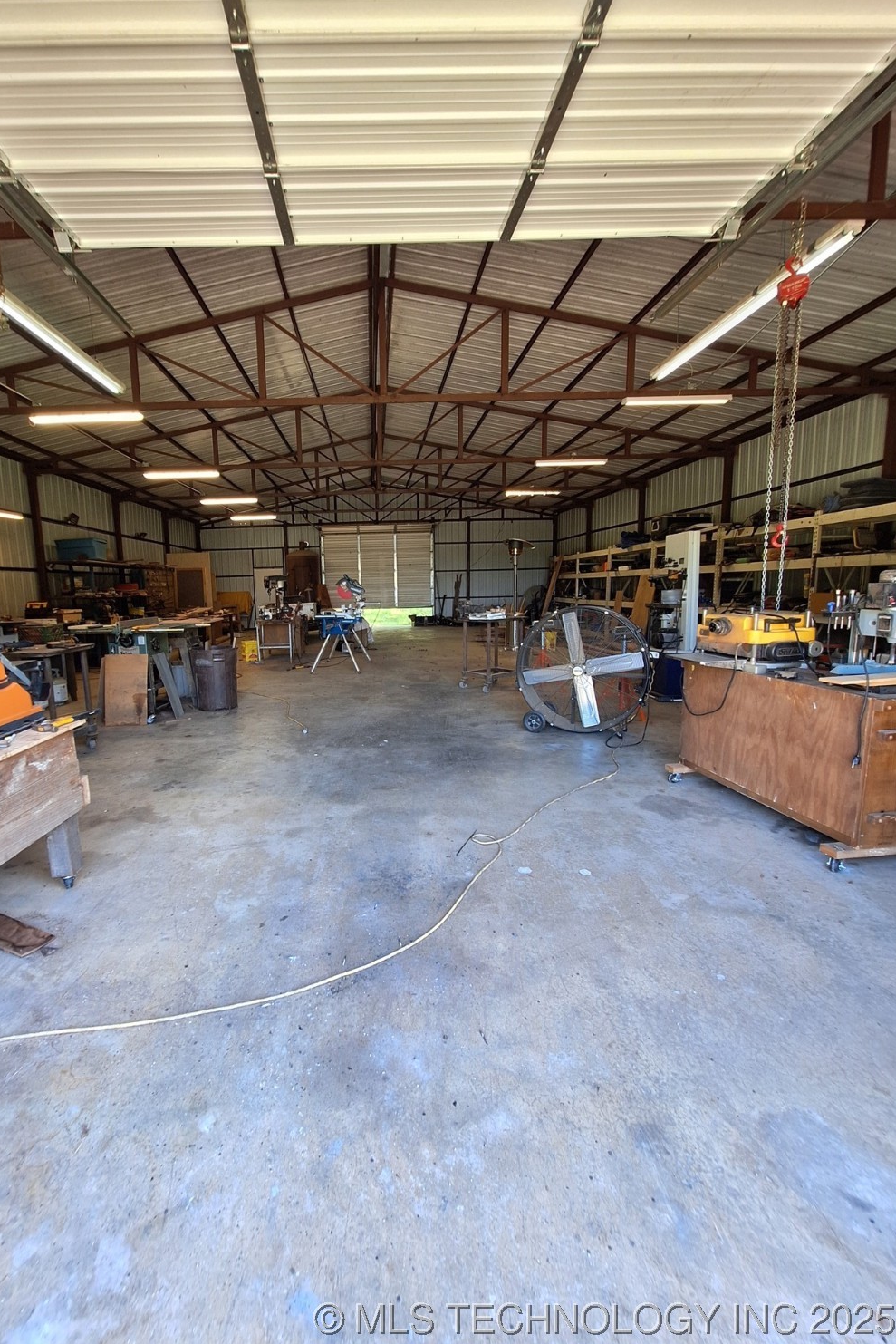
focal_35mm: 14
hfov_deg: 80.7
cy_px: 663
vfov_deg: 104.2
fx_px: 523
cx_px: 382
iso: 64
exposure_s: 1/40
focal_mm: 1.74
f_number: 2.2
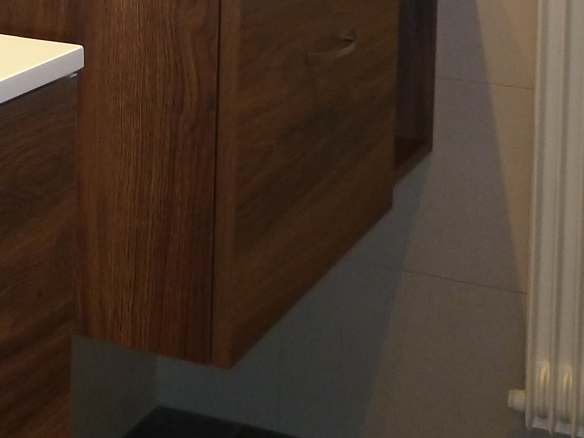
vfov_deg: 15.3
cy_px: -248
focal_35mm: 88
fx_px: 1485
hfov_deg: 21.3
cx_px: -41
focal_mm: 4.1
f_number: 3.3
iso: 160
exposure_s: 1/30
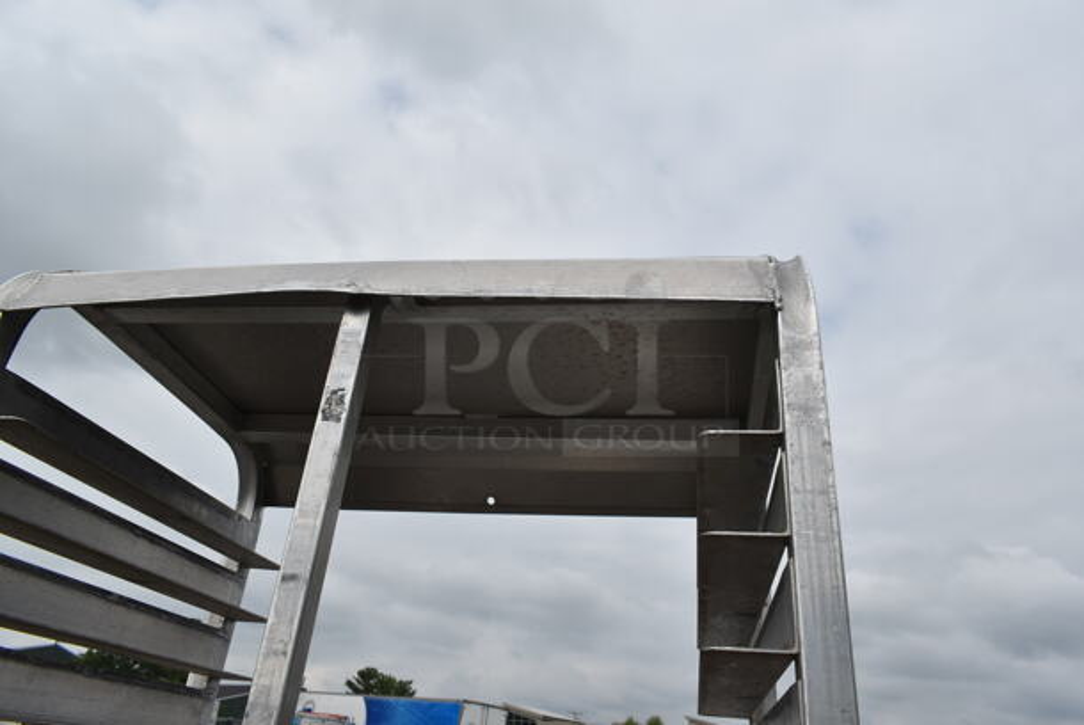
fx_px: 814
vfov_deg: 48.0
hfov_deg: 67.3
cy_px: 362
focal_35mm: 27
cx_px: 542
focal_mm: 18
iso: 100
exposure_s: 1/320
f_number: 9
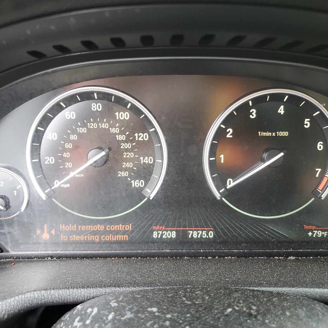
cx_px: 165
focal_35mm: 31
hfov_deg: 52.5
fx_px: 332
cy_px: 163
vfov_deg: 52.5
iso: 106
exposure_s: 1/60.2
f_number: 1.5
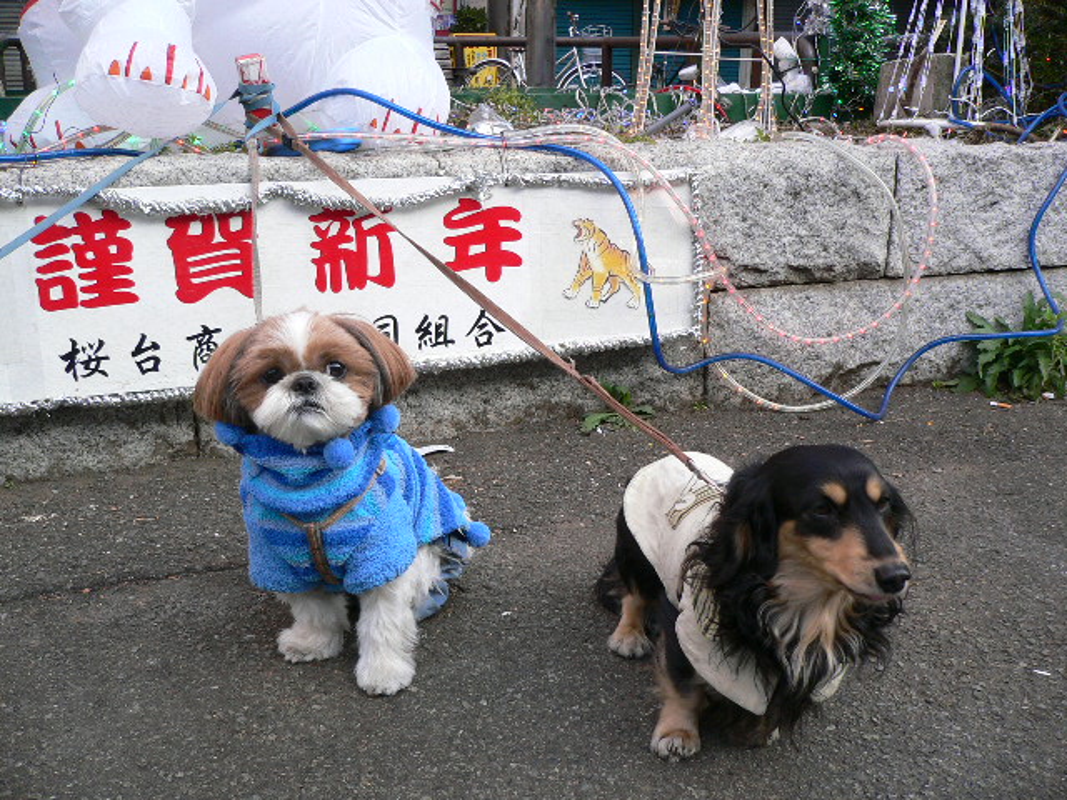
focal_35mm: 35
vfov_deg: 40.7
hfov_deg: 52.6
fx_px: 1079
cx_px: 534
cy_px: 400
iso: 100
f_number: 2.8
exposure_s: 1/100
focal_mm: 5.8
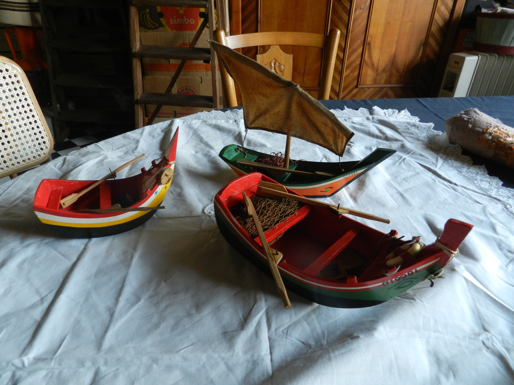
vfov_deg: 58.9
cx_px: 257
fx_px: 342
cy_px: 192
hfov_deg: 73.9
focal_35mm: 23
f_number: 3.4
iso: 400
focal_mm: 4
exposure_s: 1/15
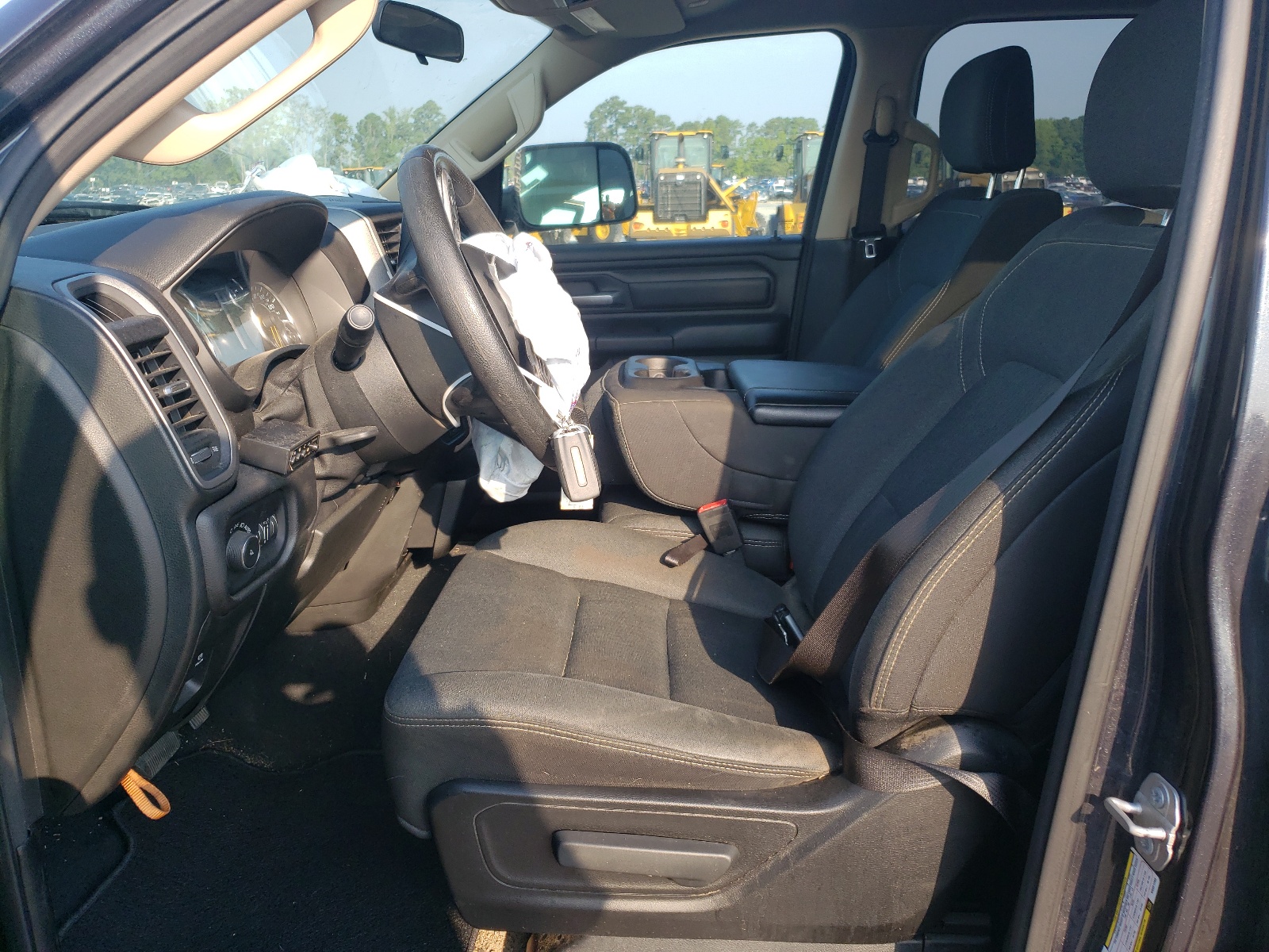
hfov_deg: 67.3
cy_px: 476
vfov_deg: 53.1
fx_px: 953
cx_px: 634
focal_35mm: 26
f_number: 1.5
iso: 50
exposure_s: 1/667
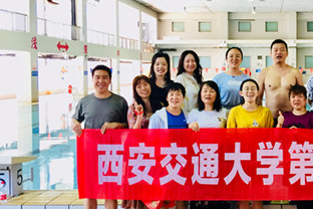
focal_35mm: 58
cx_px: 266
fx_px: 504
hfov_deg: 33.1
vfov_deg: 23.4
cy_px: 91
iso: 50
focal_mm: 4.15
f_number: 2.2
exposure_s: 1/17
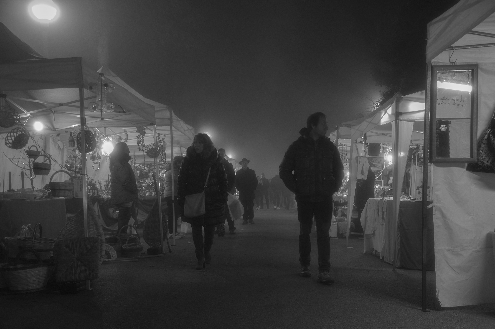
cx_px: 248
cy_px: 164
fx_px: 536
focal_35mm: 39
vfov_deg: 34.1
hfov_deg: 49.6
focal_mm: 26
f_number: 5
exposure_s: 1/40
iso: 3200
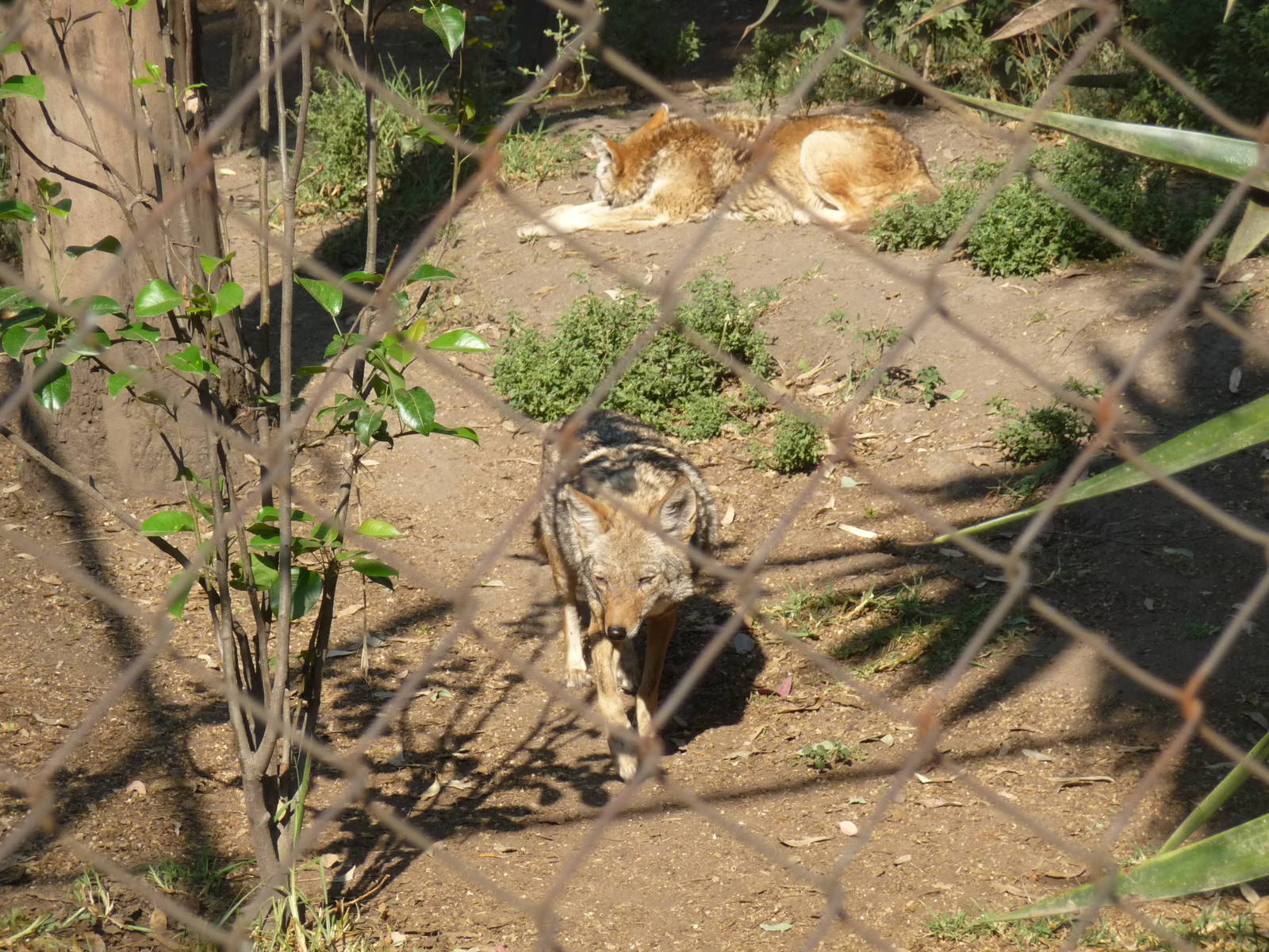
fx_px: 5389
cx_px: 634
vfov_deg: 10.1
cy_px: 476
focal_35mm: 147
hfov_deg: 13.4
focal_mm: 25.2
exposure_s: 1/400
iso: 200
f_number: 4.8
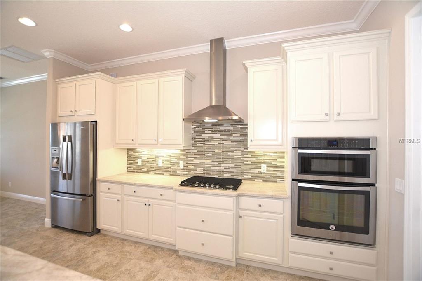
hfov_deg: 100.4
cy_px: 140
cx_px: 211
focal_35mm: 15
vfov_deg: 77.3
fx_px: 176
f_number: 4
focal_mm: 10
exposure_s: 1/60
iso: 280
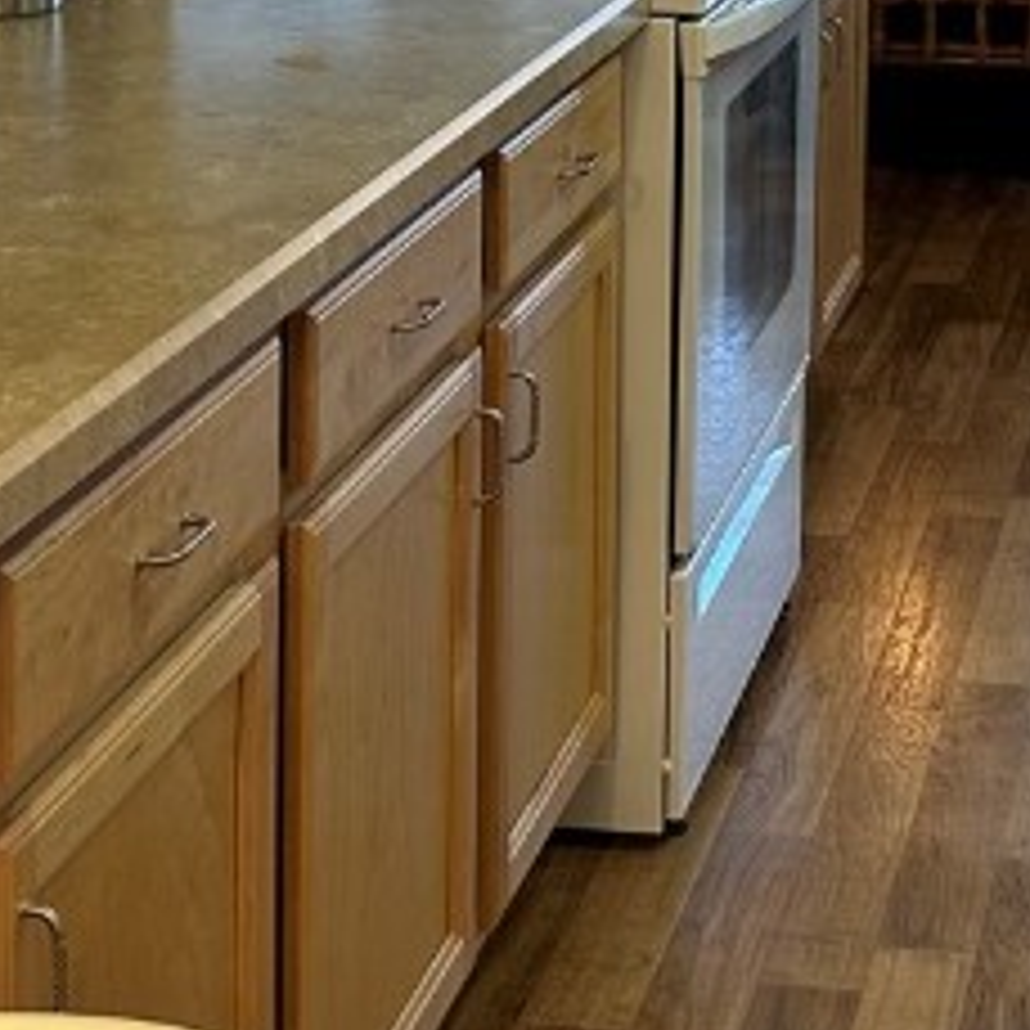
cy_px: -243
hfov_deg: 18.0
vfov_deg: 17.4
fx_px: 3198
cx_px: 913
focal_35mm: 95
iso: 125
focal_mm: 6.86
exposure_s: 1/60
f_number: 1.78
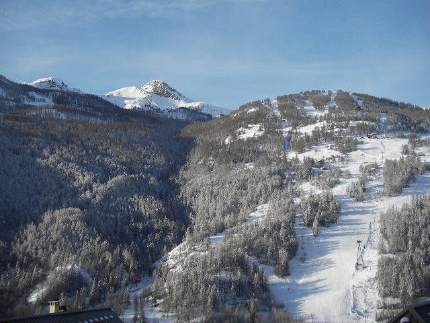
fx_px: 683
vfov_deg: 26.6
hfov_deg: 34.9
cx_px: 215
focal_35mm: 55
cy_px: 162
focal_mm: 9.2
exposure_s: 1/500
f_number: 3.6
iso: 50
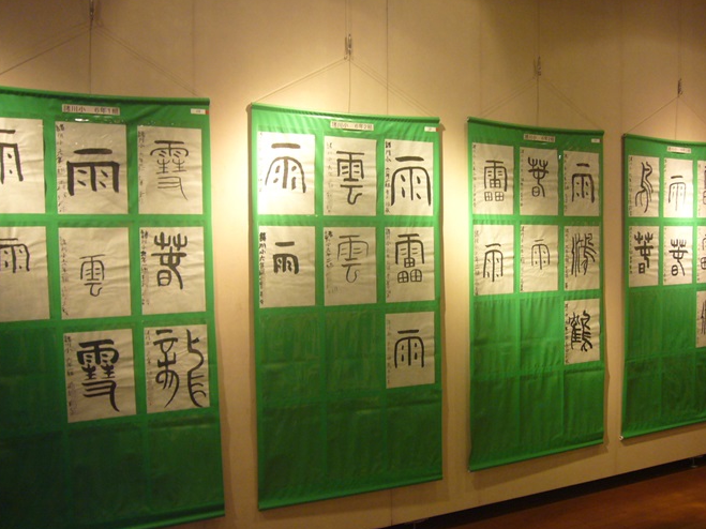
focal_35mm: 34
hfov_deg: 53.8
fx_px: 693
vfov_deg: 41.7
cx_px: 395
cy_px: 290
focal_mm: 4.6
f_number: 2.8
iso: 160
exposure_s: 1/10
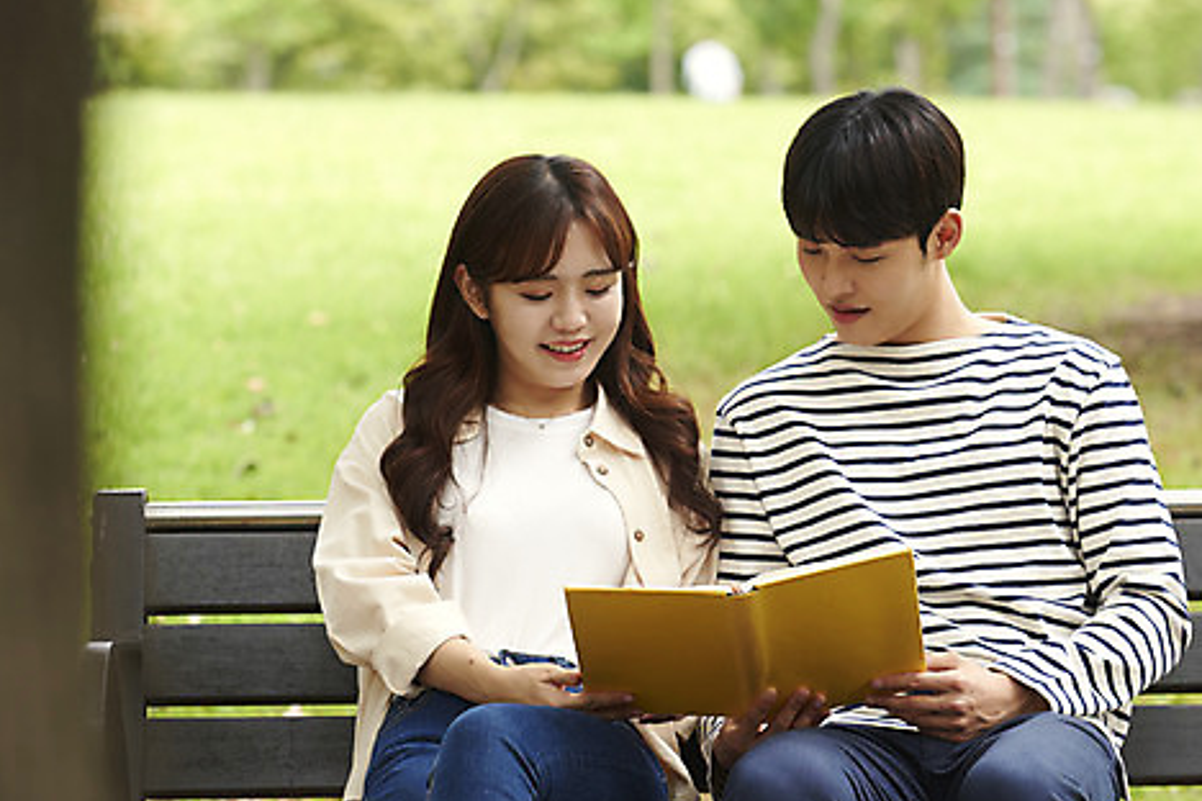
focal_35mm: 173
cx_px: 641
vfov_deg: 7.9
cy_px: 383
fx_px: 5776
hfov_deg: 11.9
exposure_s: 1/125
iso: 800
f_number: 4
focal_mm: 135
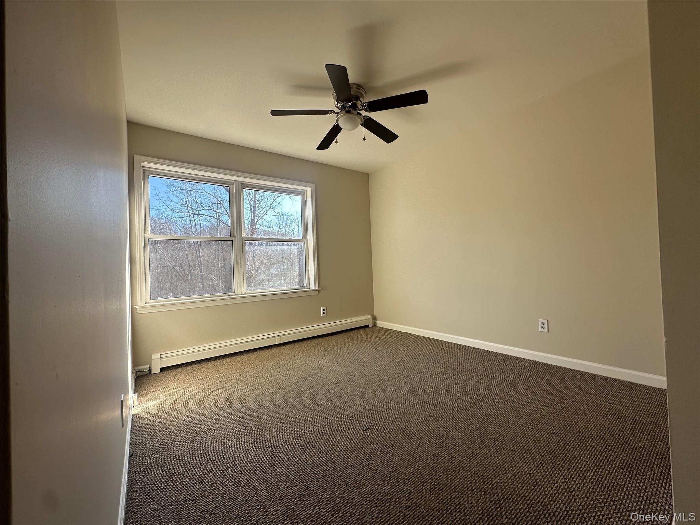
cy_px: 262
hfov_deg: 102.1
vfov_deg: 85.7
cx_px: 350
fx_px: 283
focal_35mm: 14
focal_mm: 2.22
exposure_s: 1/178
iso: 40
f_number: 2.2
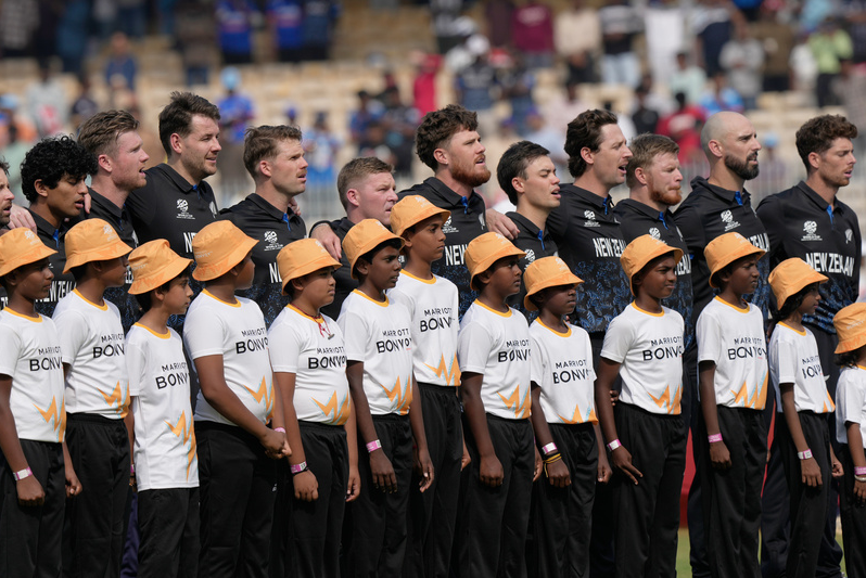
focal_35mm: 513
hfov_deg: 4.0
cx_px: 343
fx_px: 12347
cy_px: 310
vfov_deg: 2.7
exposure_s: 1/1000
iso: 160
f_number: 5.6
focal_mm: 400
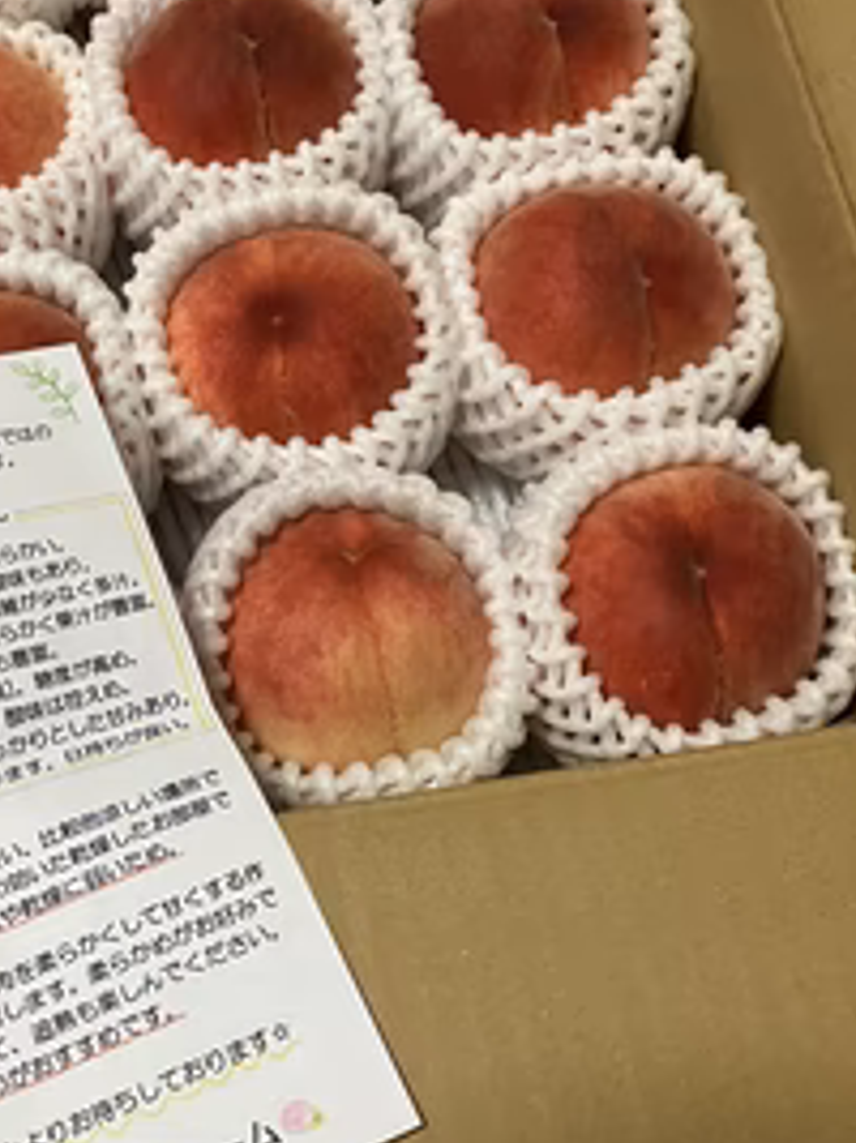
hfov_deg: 33.7
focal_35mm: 42
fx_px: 1386
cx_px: 227
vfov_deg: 44.8
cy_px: 514
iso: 320
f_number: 1.8
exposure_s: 1/40
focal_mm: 3.99
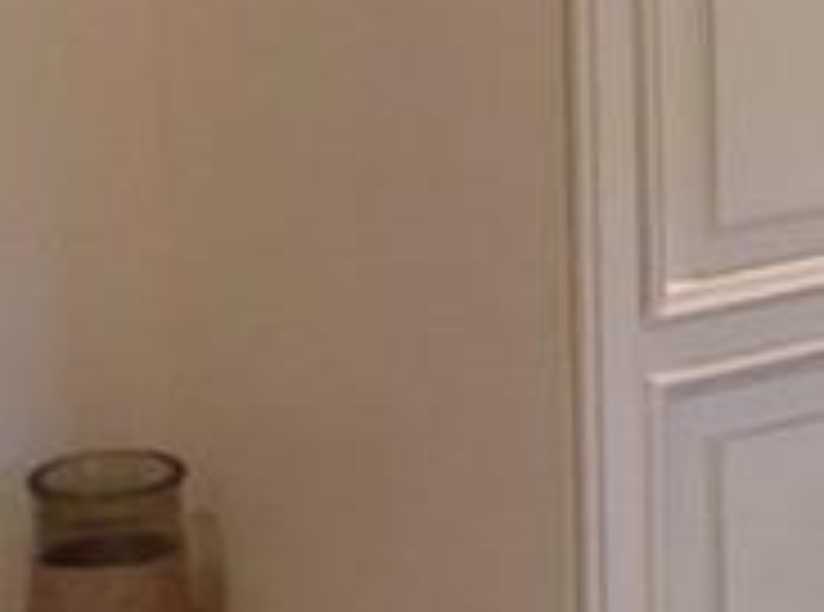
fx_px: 4650
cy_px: -396
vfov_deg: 7.4
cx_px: 1184
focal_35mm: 196
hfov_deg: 9.9
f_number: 2.4
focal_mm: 4.28
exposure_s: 1/15
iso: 125
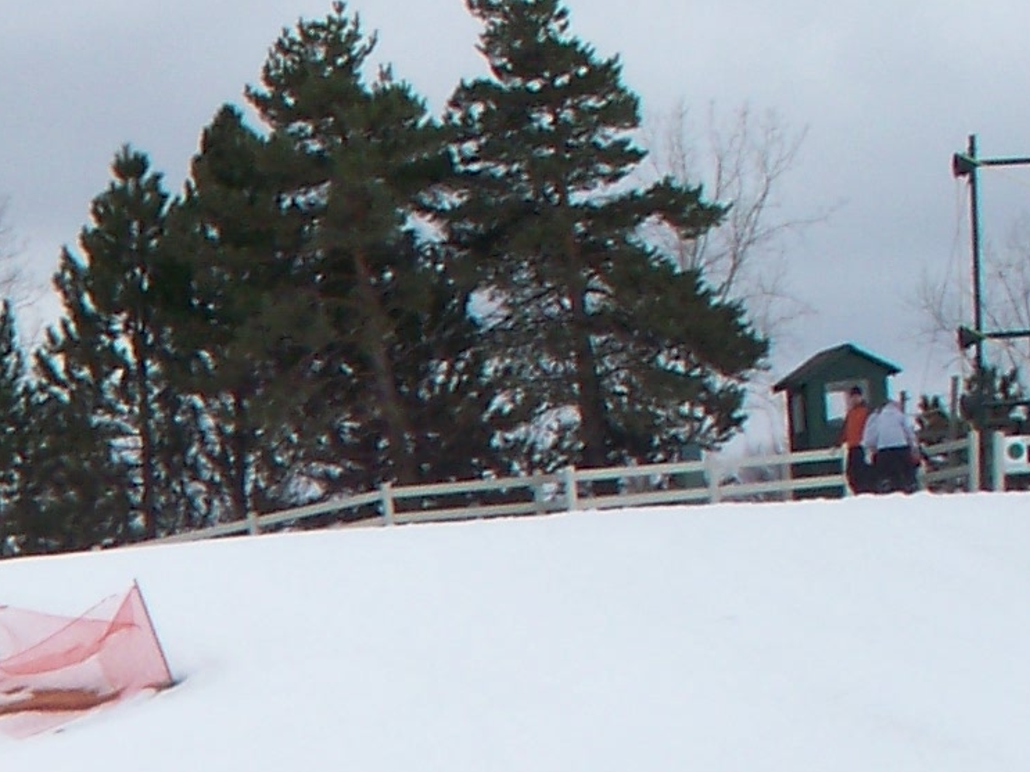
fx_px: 7527
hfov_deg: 7.4
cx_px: -1392
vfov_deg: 5.7
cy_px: 1674
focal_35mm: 253
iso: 64
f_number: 5
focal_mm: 9.86
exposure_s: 1/250
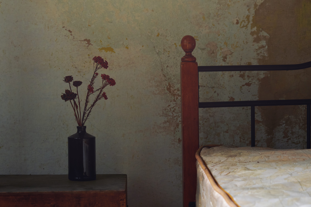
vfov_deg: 14.2
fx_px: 829
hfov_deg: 21.2
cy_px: 160
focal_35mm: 96
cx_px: 146
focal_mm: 56
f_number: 3.2
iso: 400
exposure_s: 1/160
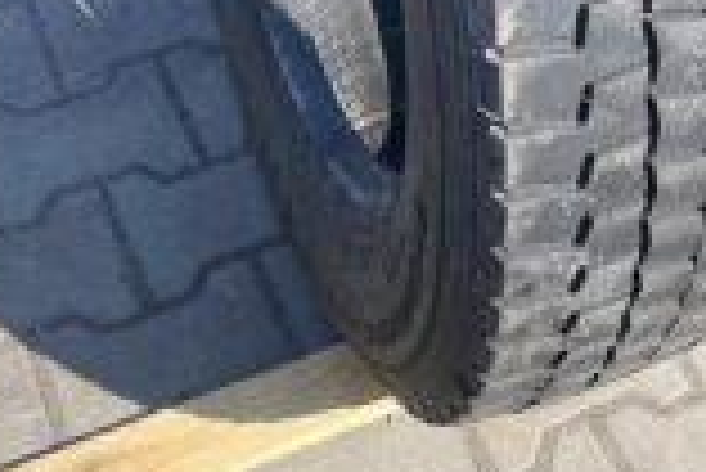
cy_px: -178
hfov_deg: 26.6
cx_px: 612
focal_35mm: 74
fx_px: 1453
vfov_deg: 17.1
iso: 32
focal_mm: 4.25
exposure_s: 1/990
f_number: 1.8
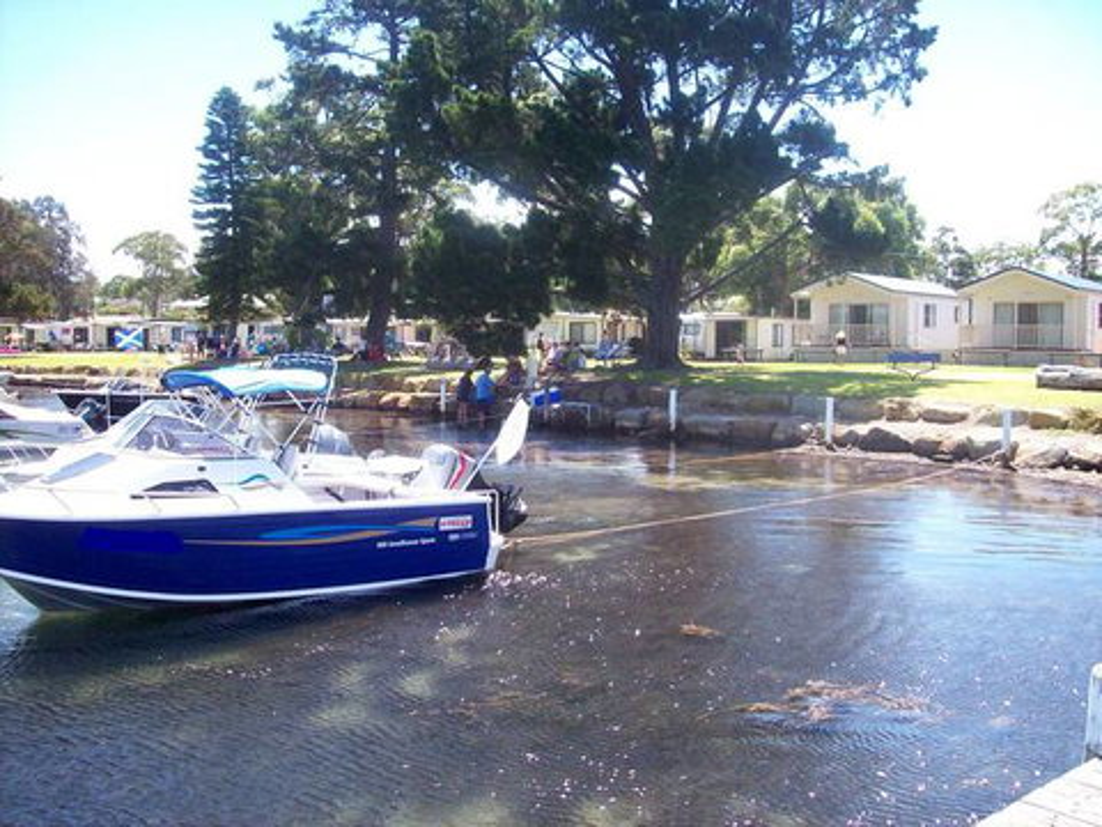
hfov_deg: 51.4
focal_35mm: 36
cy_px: 414
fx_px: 1146
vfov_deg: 39.7
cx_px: 551
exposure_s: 1/699
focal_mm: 6
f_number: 2.7
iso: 80
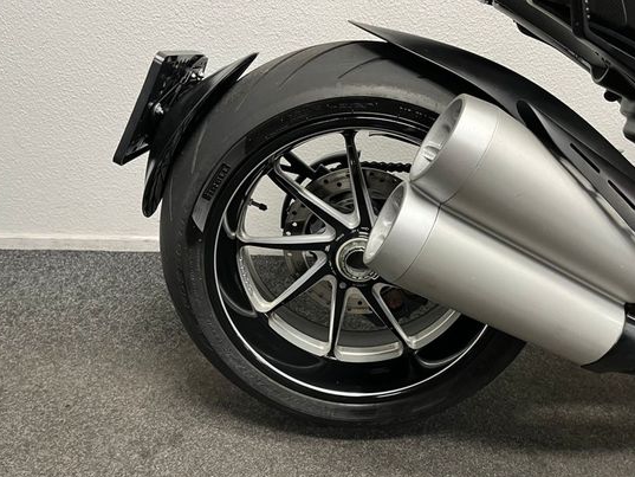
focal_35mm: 31
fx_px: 569
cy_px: 245
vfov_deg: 45.5
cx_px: 363
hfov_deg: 58.1
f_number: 1.6
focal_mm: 5.1
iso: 160
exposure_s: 1/50
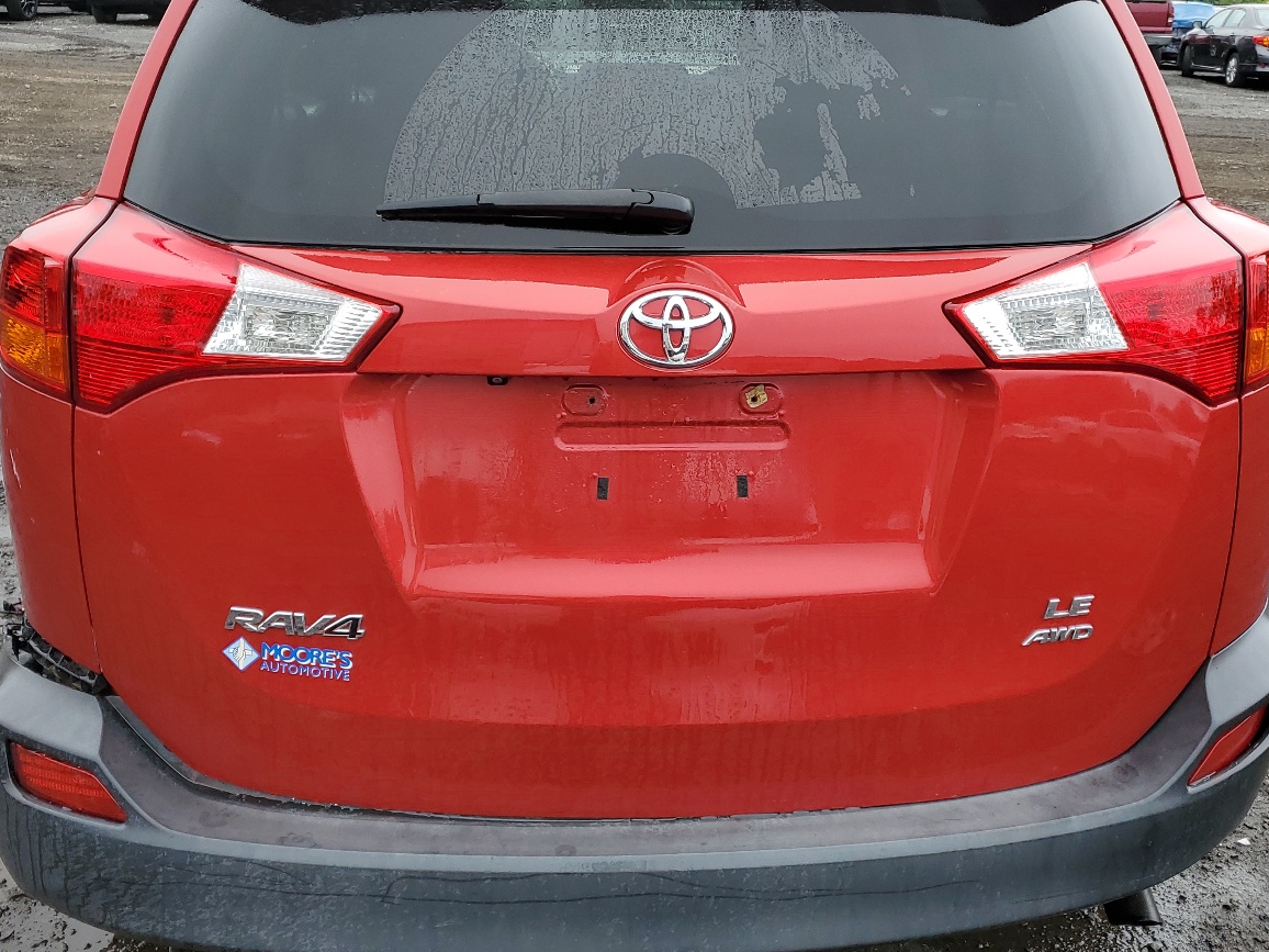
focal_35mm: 36
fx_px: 1320
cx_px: 681
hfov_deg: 51.3
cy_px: 435
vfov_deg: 39.6
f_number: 1.5
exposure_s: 1/357
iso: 50
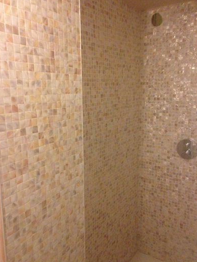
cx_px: 100
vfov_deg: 53.9
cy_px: 133
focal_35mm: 34
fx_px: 258
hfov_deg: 41.8
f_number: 2.4
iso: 320
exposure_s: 1/20
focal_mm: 4.12
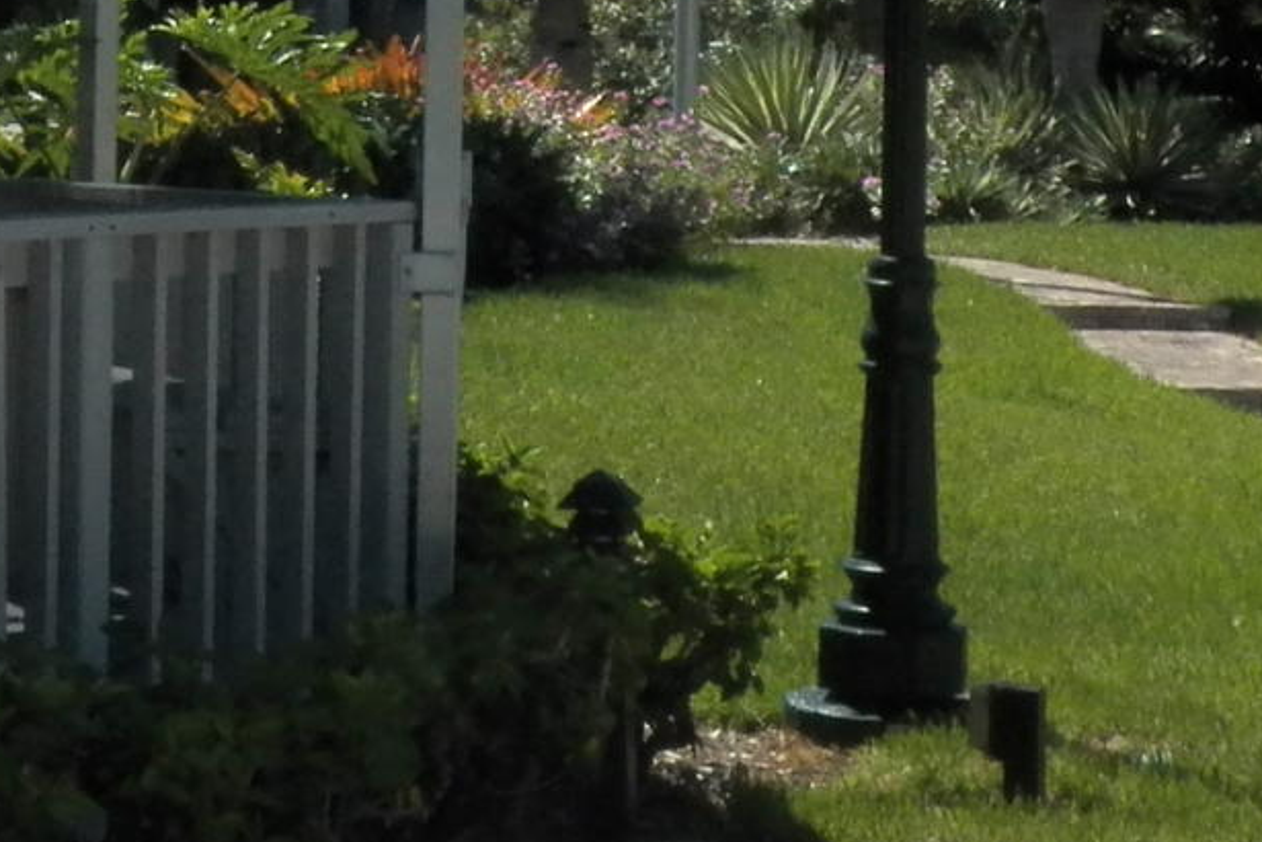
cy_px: -366
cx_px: 29
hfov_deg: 14.2
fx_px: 4977
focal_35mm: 142
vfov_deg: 9.4
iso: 125
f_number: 4.5
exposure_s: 1/2000
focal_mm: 4.9
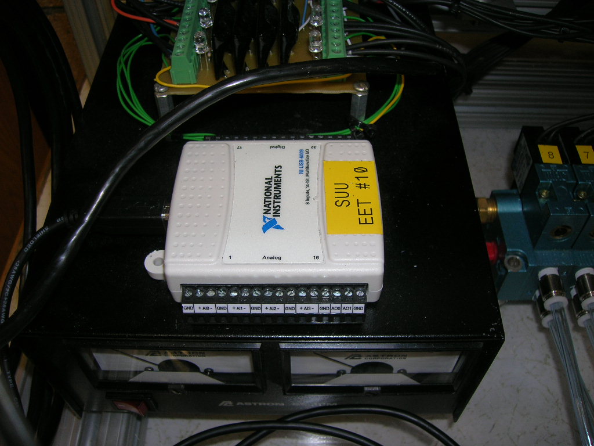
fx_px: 583
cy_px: 223
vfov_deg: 41.8
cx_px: 297
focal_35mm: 34
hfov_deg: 54.0
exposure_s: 1/60.1
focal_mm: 5.7
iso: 50
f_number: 2.9
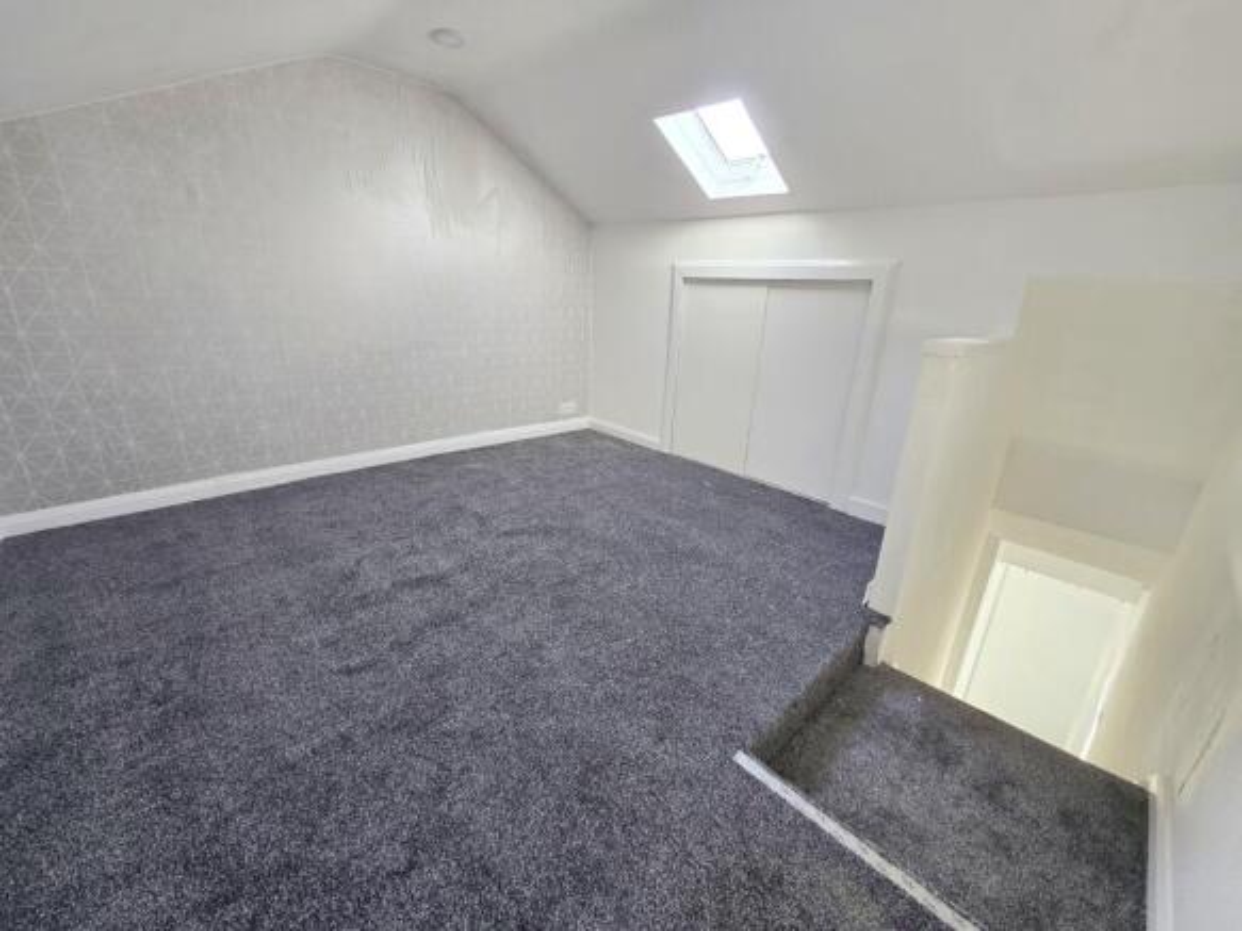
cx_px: 621
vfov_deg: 89.9
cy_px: 466
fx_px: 466
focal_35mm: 13
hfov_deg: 106.2
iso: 64
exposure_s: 1/50
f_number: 2.2
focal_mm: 2.2
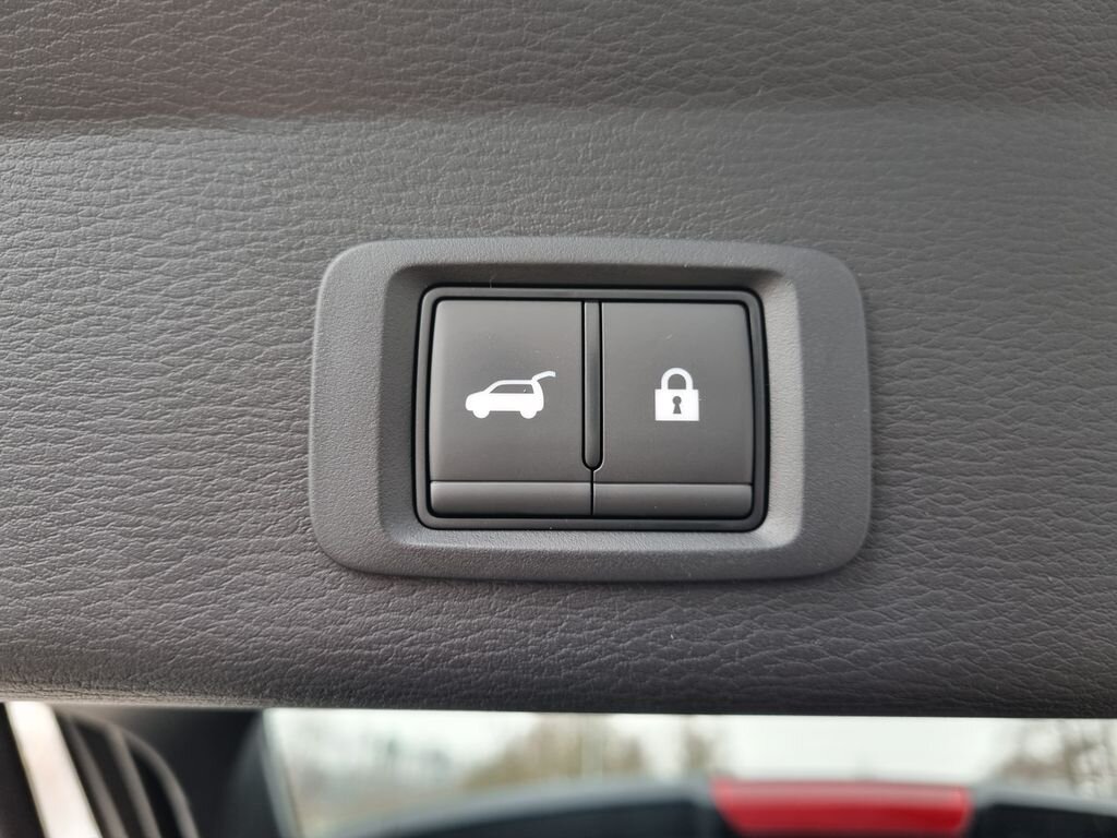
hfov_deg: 67.3
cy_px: 419
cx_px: 558
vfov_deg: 53.1
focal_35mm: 26
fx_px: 839
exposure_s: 1/50
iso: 200
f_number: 1.8
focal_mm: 5.4
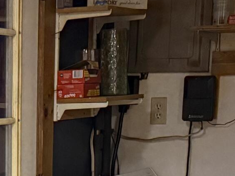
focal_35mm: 127
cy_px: 268
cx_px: -31
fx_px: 862
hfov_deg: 15.1
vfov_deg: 11.2
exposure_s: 1/36
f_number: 1.78
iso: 640
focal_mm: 6.76
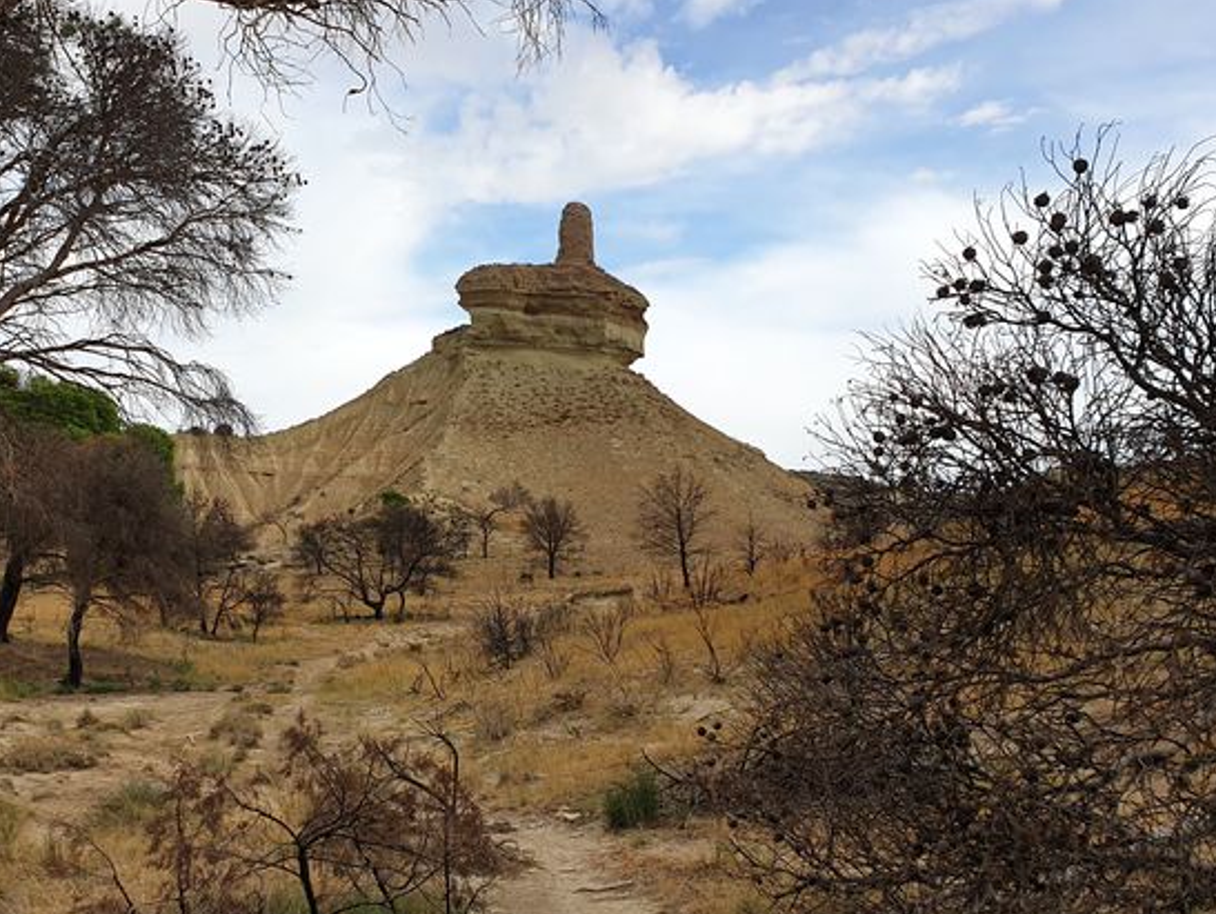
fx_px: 1336
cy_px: 514
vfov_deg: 37.7
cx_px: 445
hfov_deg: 48.4
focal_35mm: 38
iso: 50
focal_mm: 4.3
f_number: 2.4
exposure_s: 1/883
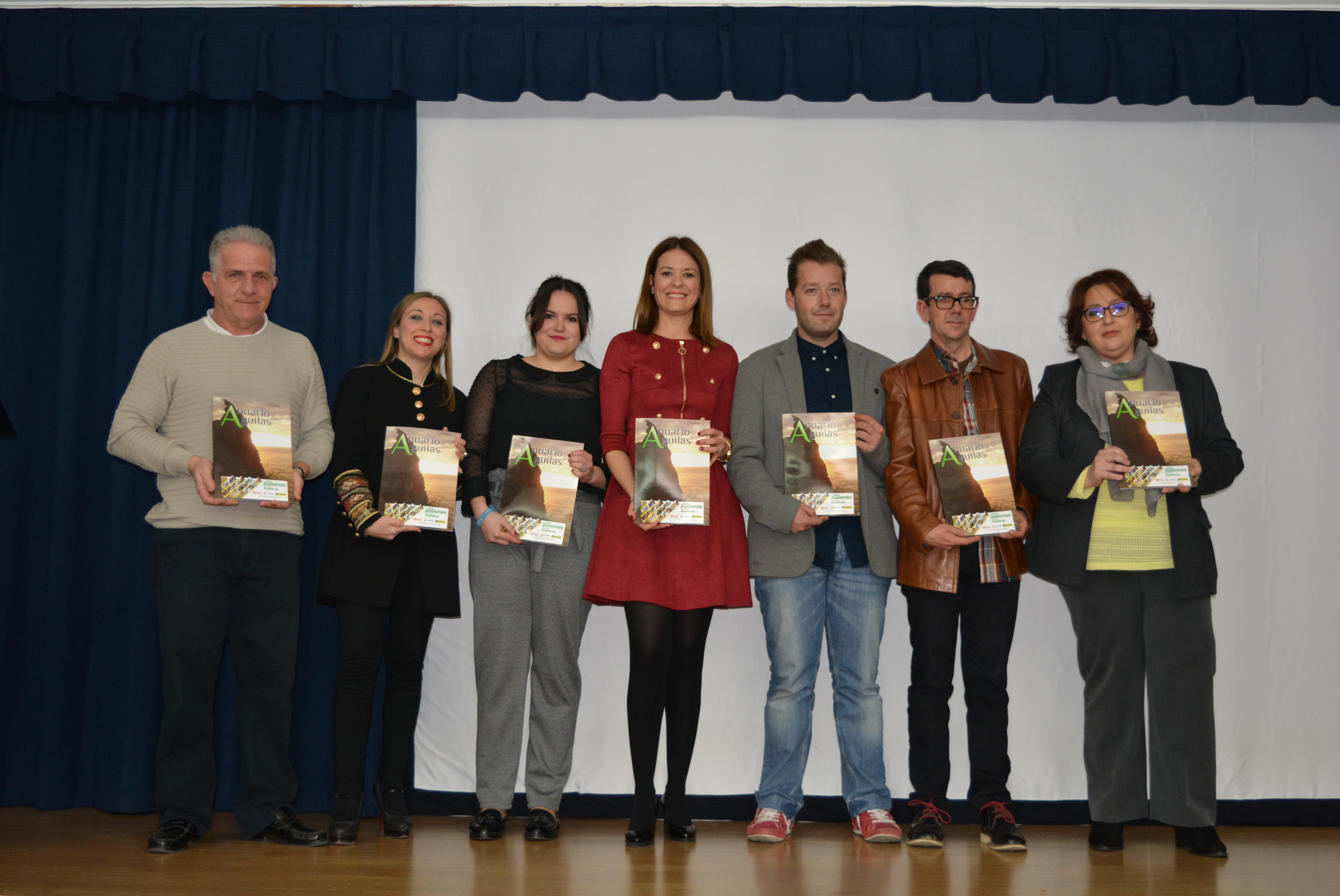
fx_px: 1676
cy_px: 448
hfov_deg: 43.6
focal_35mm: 45
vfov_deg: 29.9
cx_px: 670
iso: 720
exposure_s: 1/60
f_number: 4.2
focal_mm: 30
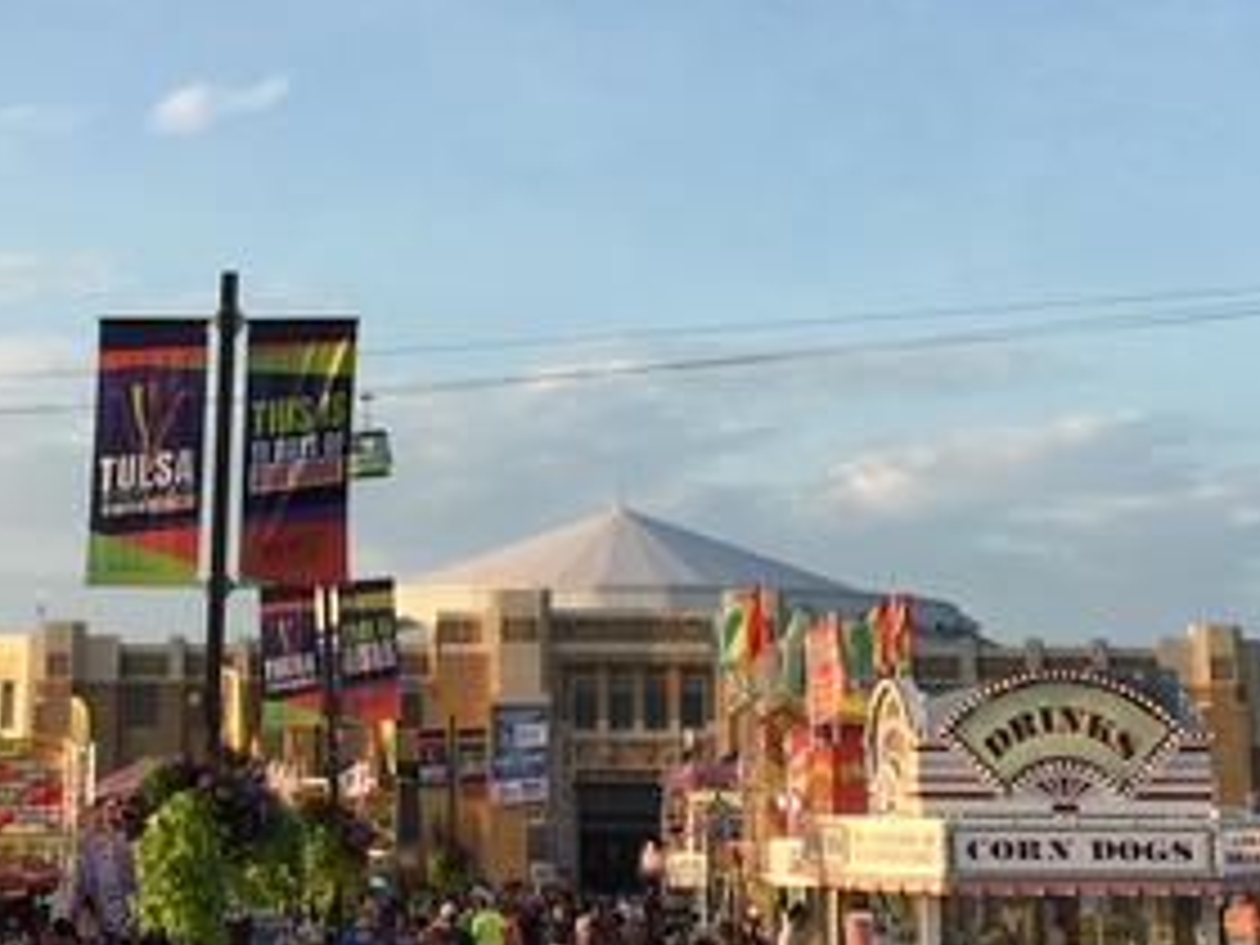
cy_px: 14
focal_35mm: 83
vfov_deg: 17.4
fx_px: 3021
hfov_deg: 23.5
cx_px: 504
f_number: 2.2
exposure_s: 1/670
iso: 32
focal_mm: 4.15
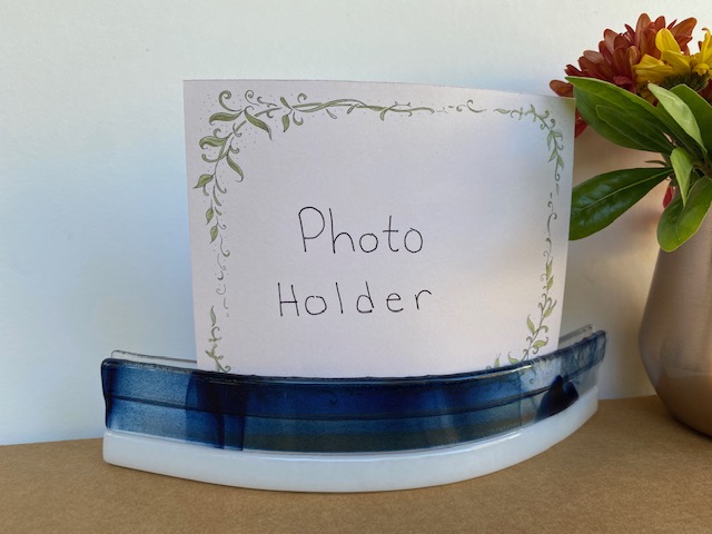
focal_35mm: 26
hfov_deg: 67.3
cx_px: 356
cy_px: 267
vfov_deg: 53.1
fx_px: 535
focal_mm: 4.25
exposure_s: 1/129
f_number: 1.8
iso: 32
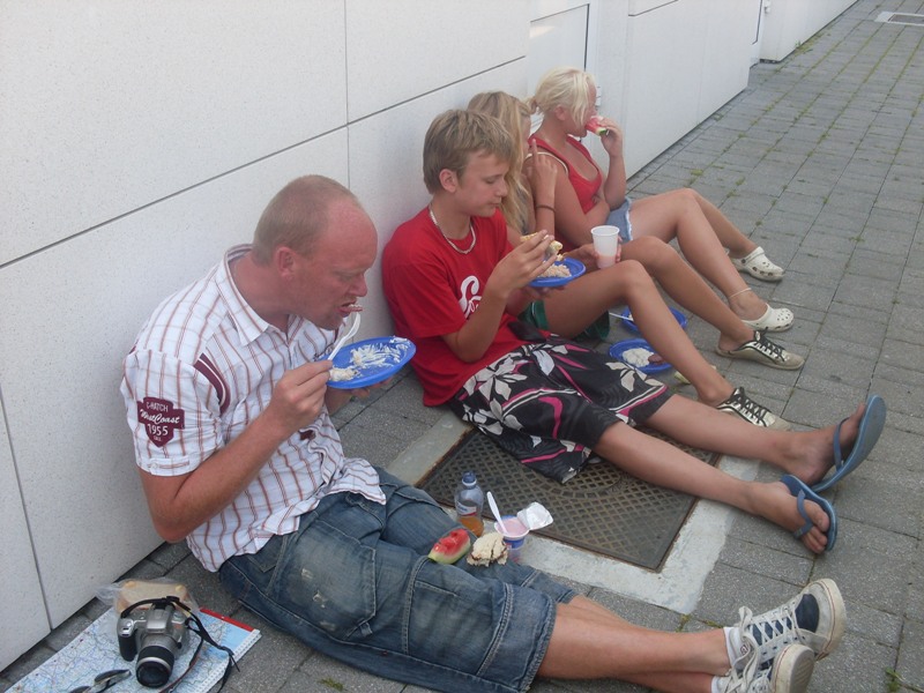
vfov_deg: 37.7
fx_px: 1014
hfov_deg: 49.0
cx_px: 462
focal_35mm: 38
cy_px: 346
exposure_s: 1/350
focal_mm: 6.3
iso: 80
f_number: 2.8
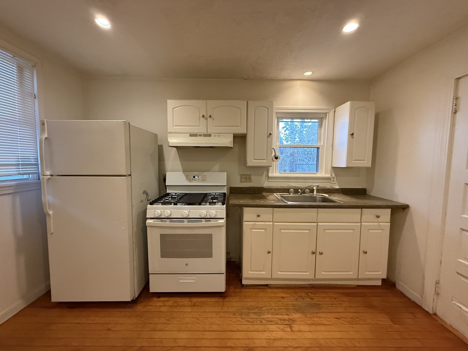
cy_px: 176
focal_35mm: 14
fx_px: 189
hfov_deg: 102.1
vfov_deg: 85.7
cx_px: 234
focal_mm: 2.22
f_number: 2.2
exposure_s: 1/60
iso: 640
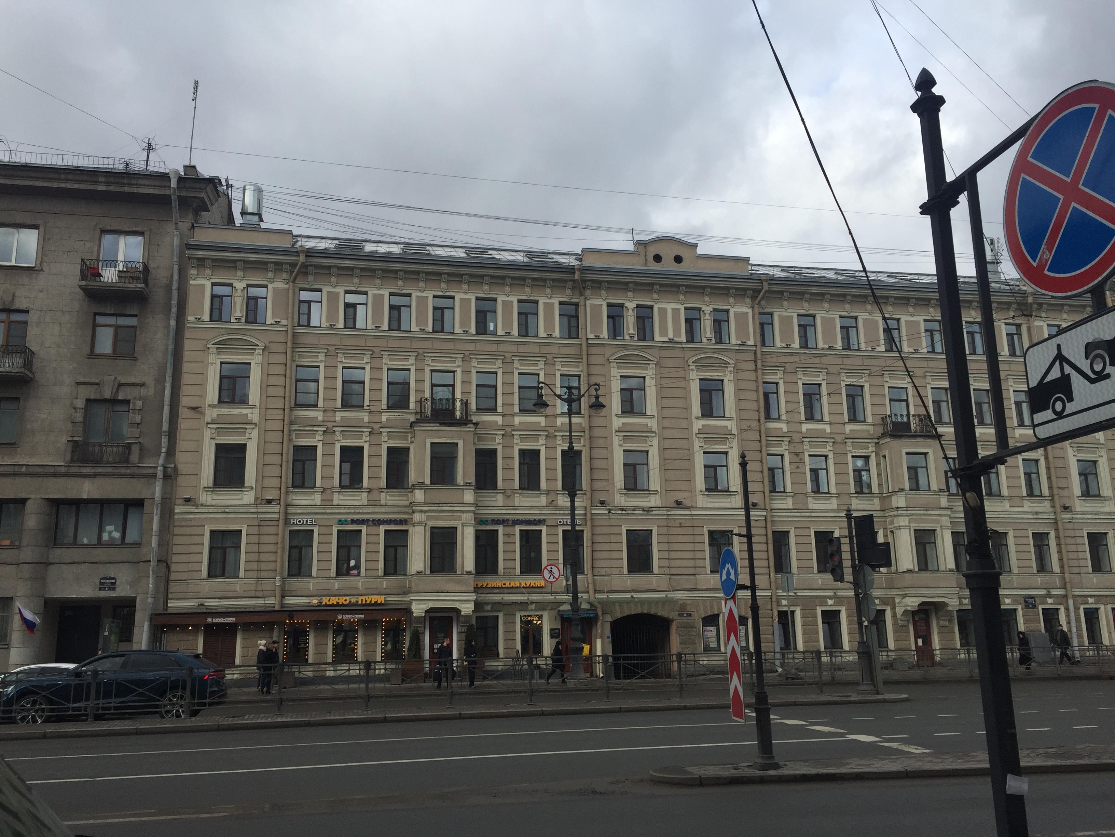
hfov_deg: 61.7
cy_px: 418
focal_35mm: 29
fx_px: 934
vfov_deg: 48.2
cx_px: 558
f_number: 2.2
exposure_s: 1/1883
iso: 32
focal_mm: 4.15
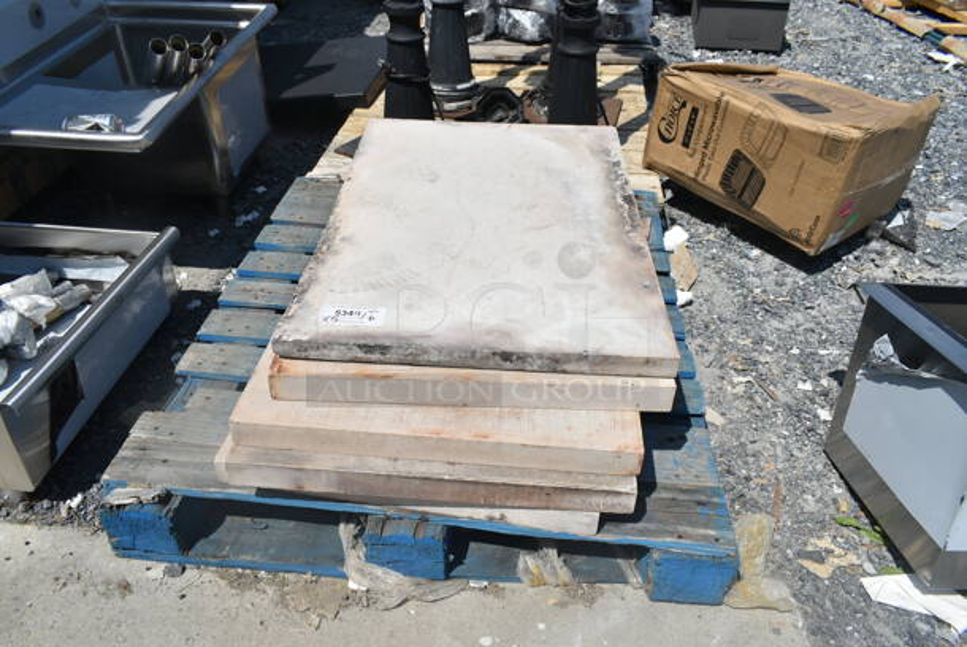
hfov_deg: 67.3
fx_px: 726
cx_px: 484
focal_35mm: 27
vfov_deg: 48.0
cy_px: 324
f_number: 10
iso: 100
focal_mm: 18
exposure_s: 1/400
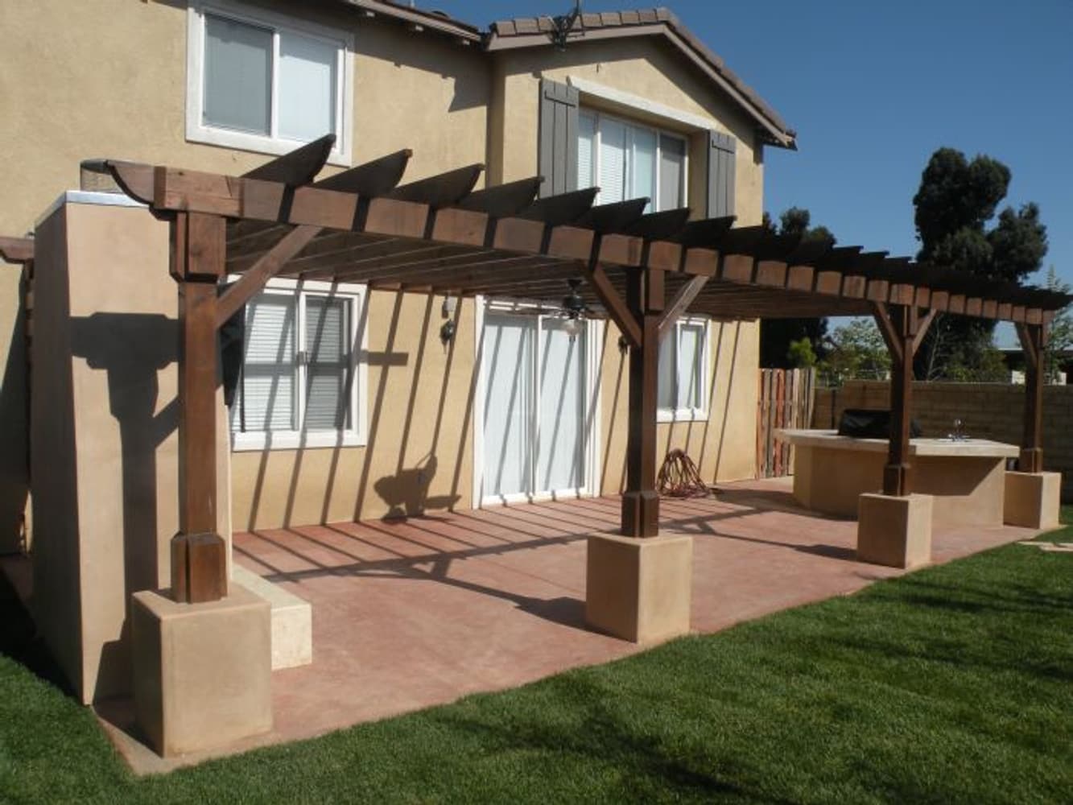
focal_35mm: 27
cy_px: 402
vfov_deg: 51.4
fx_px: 837
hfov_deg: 65.3
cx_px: 536
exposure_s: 1/324
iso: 64
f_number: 7.1
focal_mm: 4.7
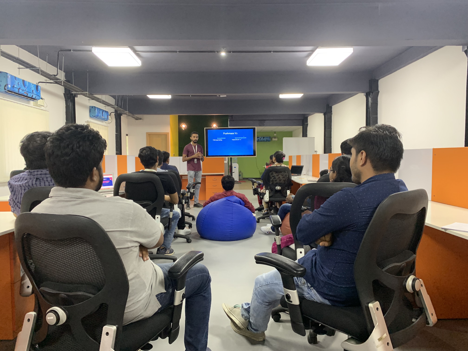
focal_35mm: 26
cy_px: 176
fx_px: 352
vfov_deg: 53.1
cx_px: 234
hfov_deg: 67.3
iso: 320
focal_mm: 4.25
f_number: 1.8
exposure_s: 1/50
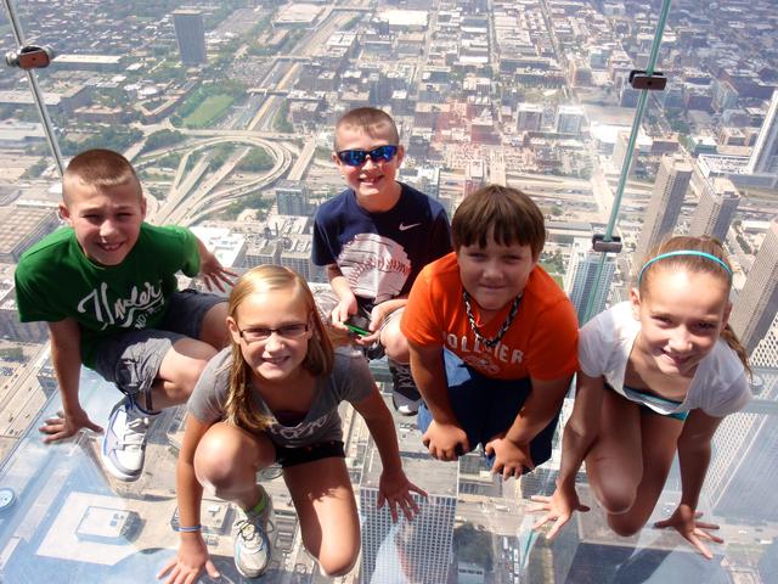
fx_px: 629
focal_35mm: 28
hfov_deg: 63.4
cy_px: 292
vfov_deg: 49.7
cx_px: 389
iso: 80
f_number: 3.2
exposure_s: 1/500
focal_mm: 5
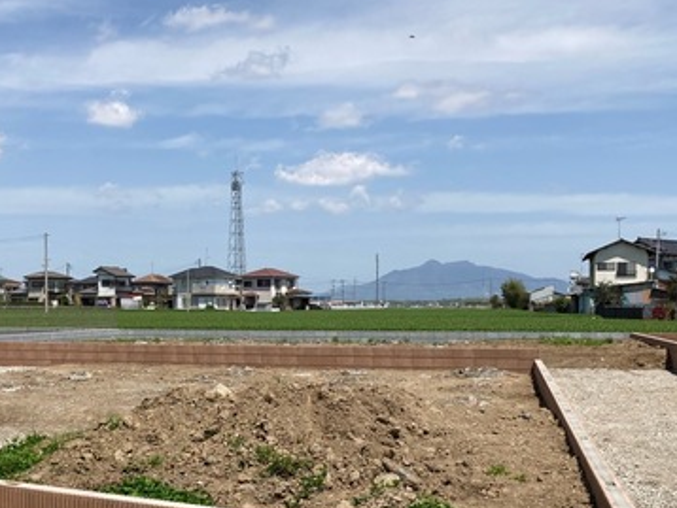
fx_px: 979
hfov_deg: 38.0
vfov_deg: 28.7
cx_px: 269
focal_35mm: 50
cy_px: 376
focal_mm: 3.99
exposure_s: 1/3040
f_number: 1.8
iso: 20
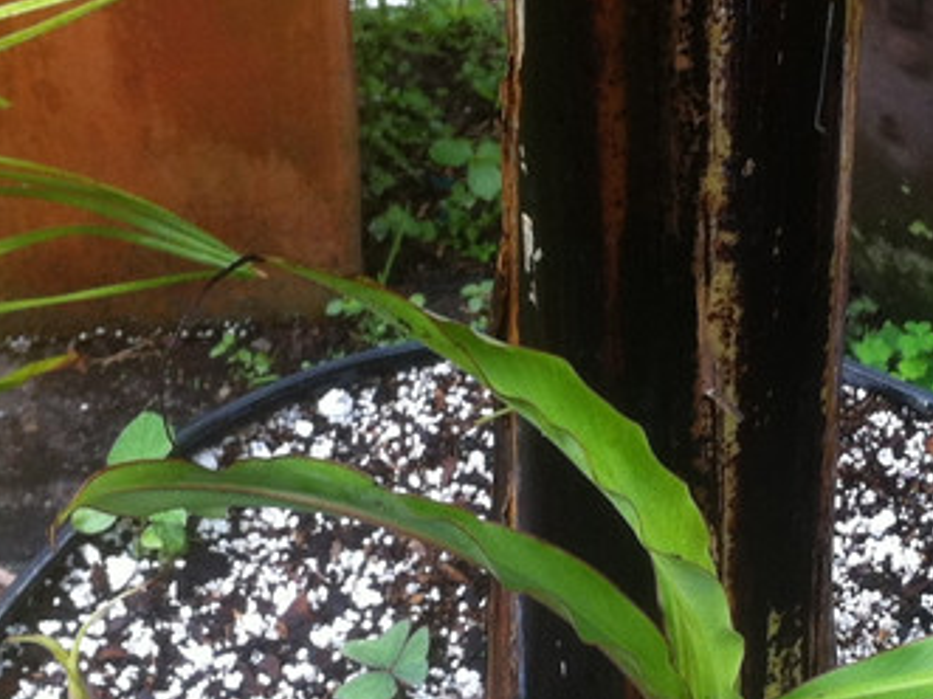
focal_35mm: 113
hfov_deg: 17.3
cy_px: 674
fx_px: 3045
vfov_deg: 13.0
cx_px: 765
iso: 80
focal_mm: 3.85
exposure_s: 1/60
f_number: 2.8
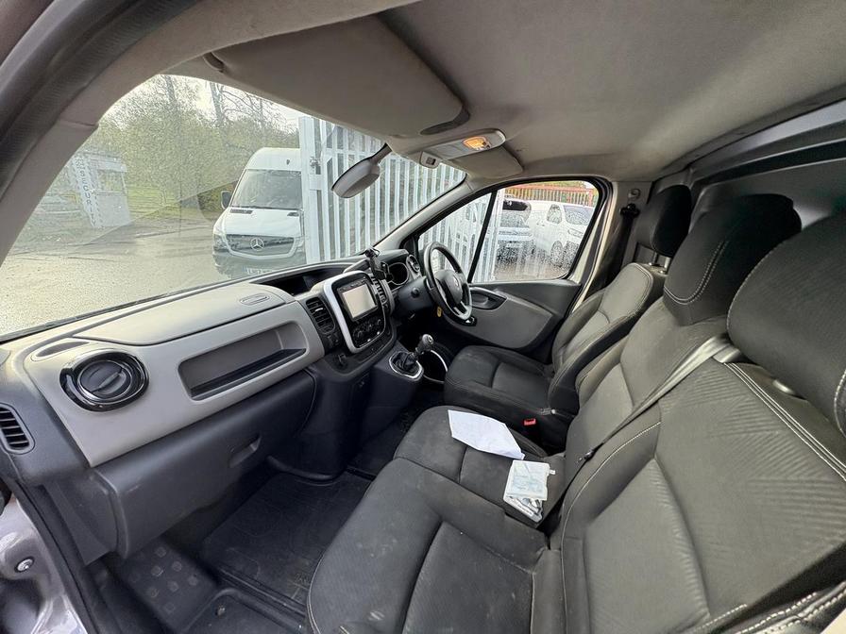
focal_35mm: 14
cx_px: 423
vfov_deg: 85.7
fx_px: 342
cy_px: 317
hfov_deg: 102.1
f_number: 2.2
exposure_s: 1/119
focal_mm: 2.22
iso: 80
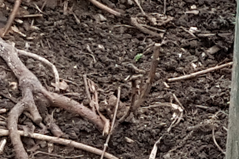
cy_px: 77
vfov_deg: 23.4
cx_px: 241
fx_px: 385
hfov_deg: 31.8
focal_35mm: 58
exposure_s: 1/50
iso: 160
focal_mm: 4.2
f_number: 1.7
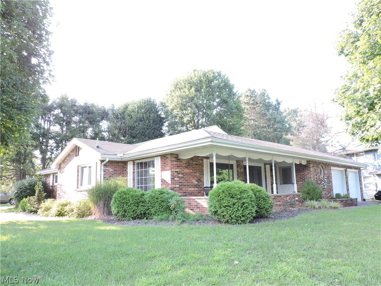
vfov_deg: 49.7
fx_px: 308
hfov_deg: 63.4
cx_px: 190
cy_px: 143
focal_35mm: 28
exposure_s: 1/50
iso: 100
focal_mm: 5
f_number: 3.1
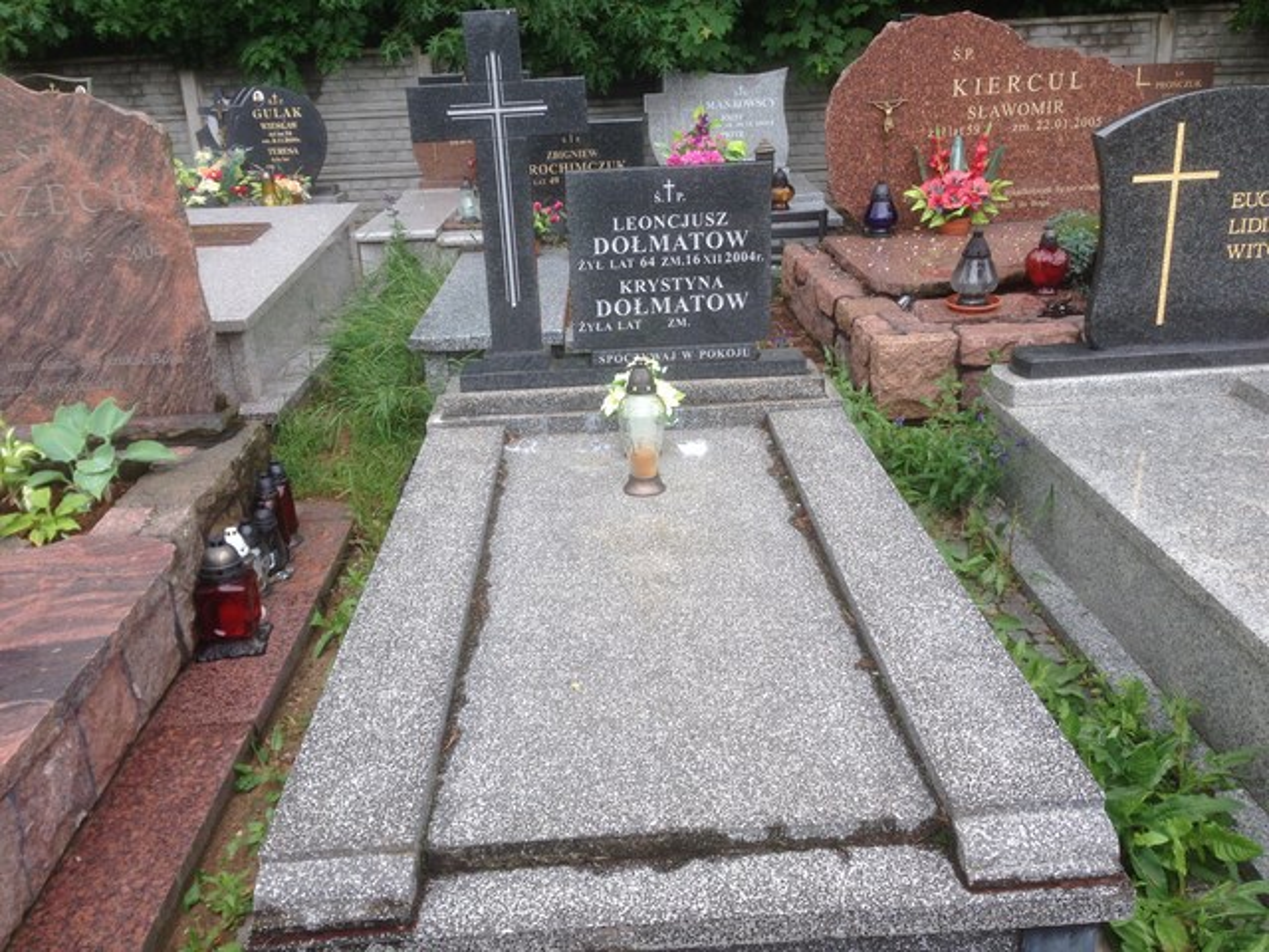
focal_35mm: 33
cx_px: 634
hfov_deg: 55.4
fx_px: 1210
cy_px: 476
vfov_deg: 42.9
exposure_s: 1/251
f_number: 2.4
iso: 50
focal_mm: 4.12
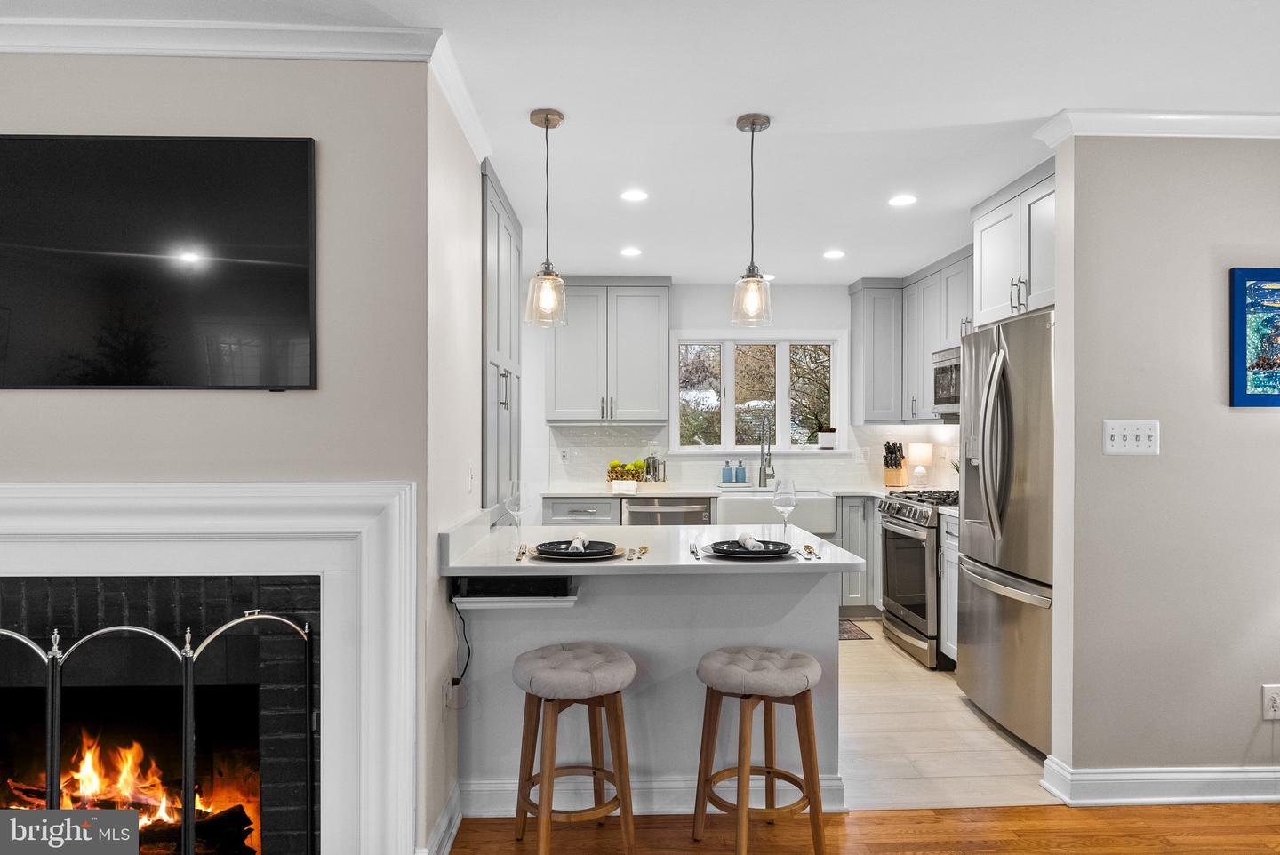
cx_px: 640
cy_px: 428
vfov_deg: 58.4
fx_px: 765
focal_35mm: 22
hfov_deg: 79.8
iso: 2000
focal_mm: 21.5
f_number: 5
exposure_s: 1/25
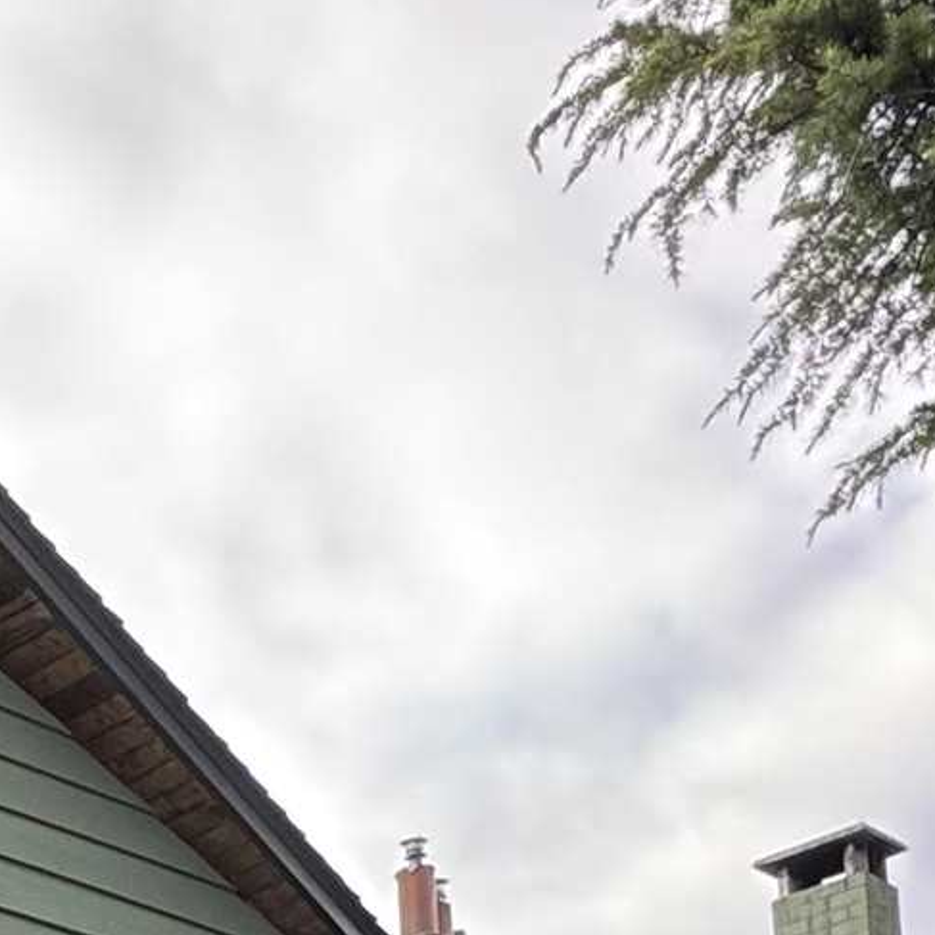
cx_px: -497
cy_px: 1613
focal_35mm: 78
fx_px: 2384
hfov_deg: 19.2
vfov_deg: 18.2
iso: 40
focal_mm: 2.22
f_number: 2.2
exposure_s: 1/215
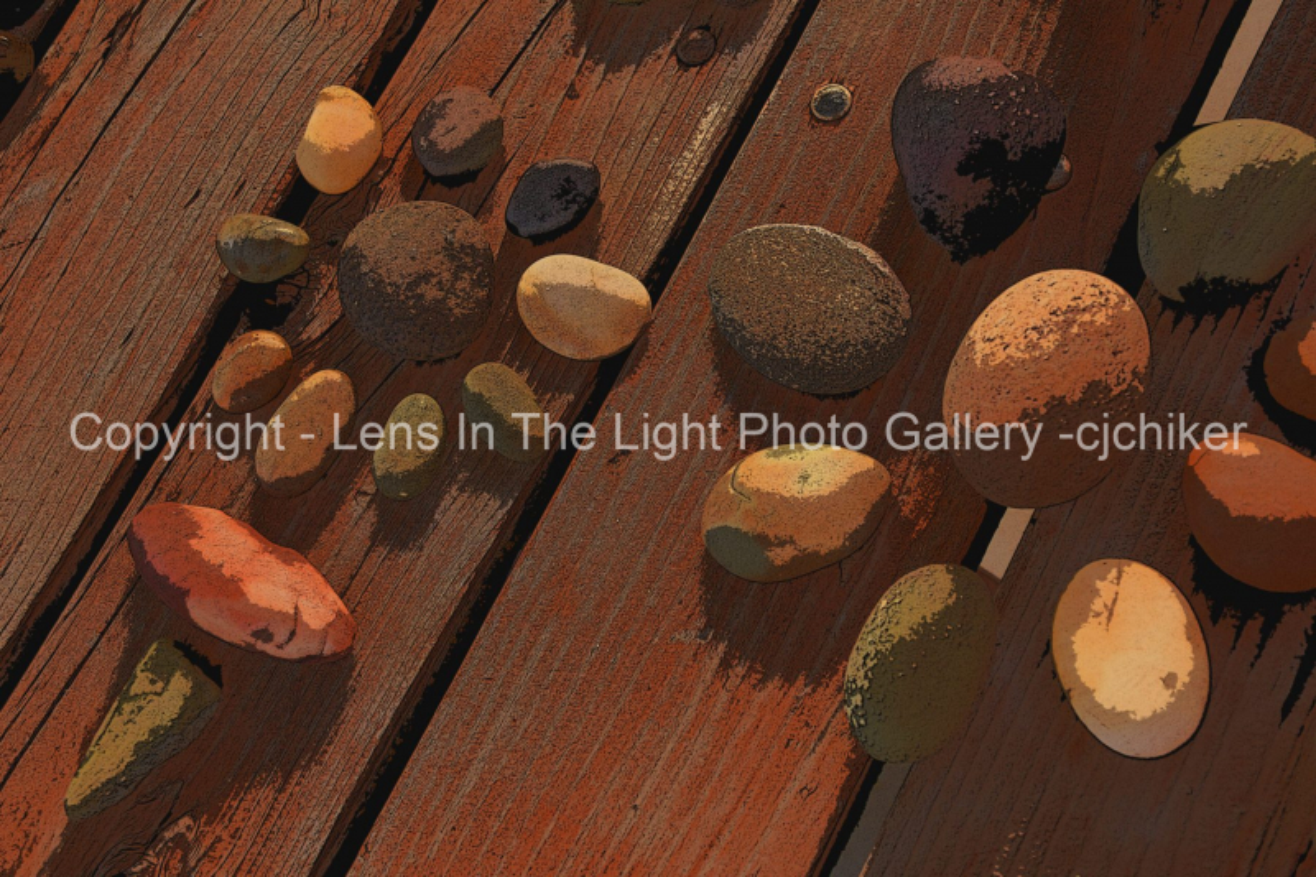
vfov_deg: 28.1
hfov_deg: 41.1
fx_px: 1754
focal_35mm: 48
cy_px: 438
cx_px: 658
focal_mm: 32
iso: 100
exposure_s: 1/80
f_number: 5.6
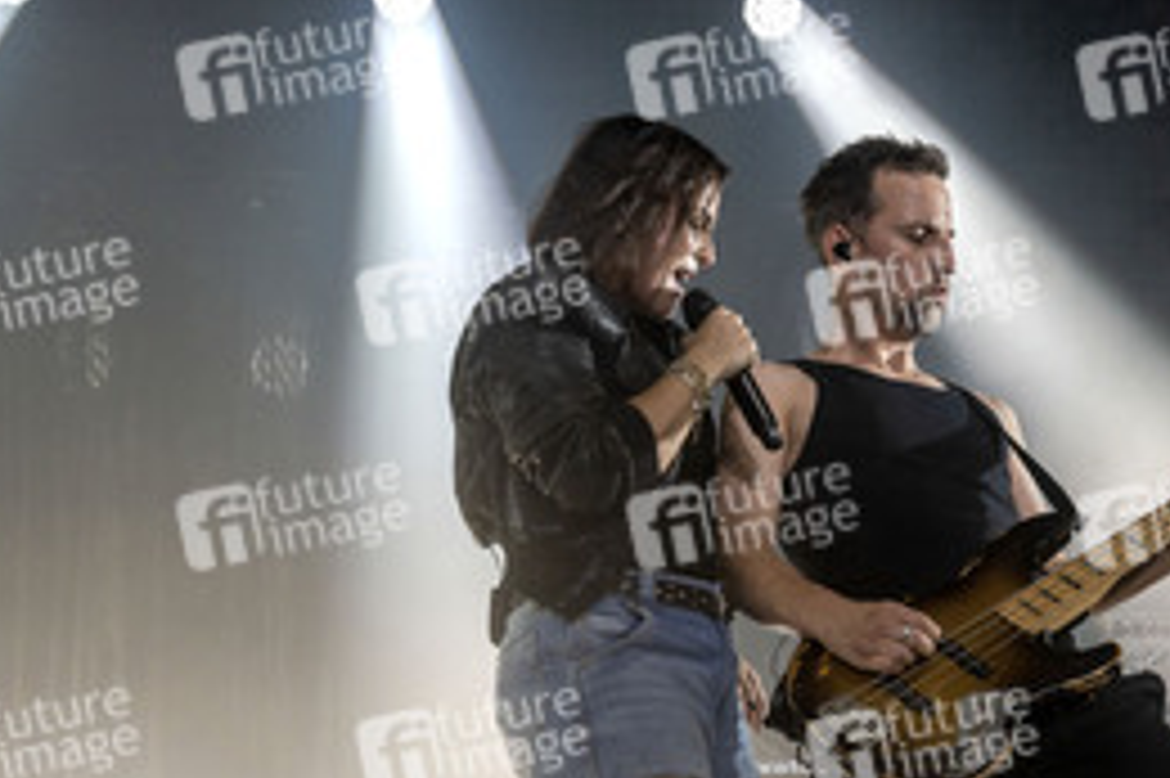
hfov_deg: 33.6
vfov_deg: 22.6
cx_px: 803
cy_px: 630
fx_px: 1916
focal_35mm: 59
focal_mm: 34
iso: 2000
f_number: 8
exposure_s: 1/320
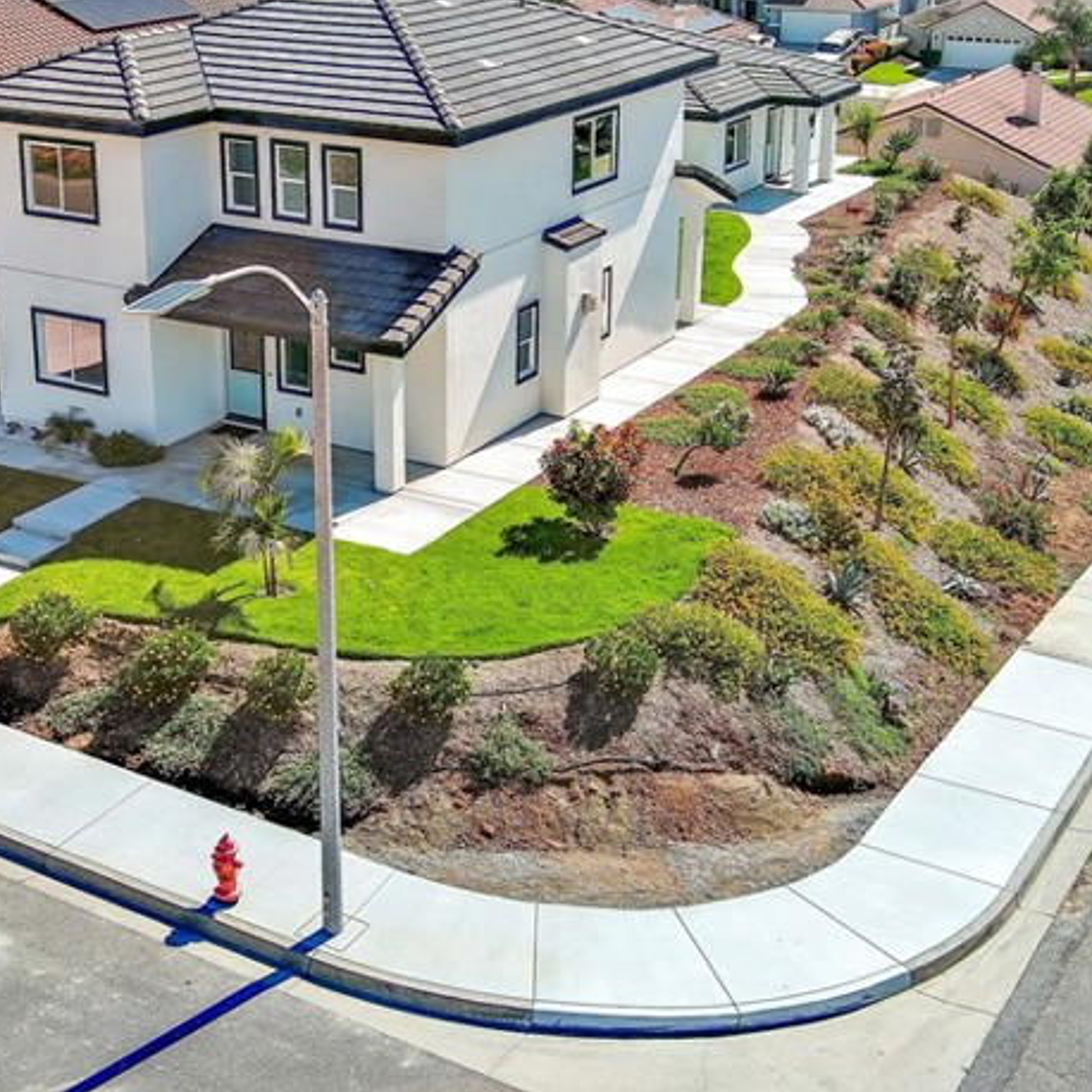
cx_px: 408
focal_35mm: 55
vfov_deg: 31.0
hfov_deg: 31.0
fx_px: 1963
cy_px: 417
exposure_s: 1/1500
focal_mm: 10.57
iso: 100
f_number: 2.8
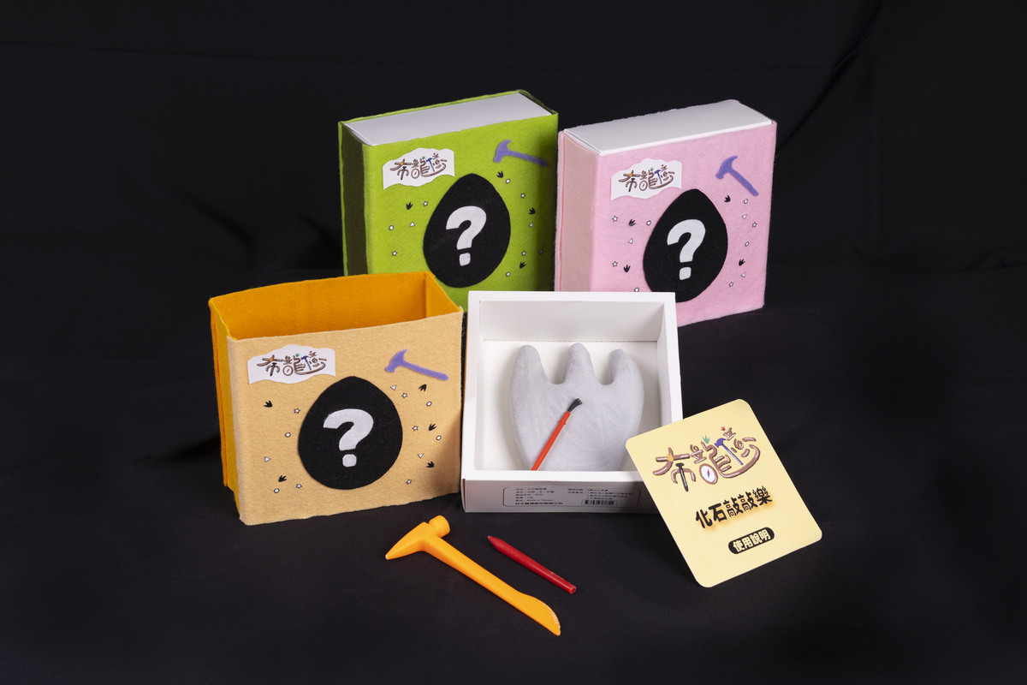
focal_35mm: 65
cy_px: 342
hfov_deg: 31.0
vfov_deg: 20.9
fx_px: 1854
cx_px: 514
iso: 125
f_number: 7.1
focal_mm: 65
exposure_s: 1/125
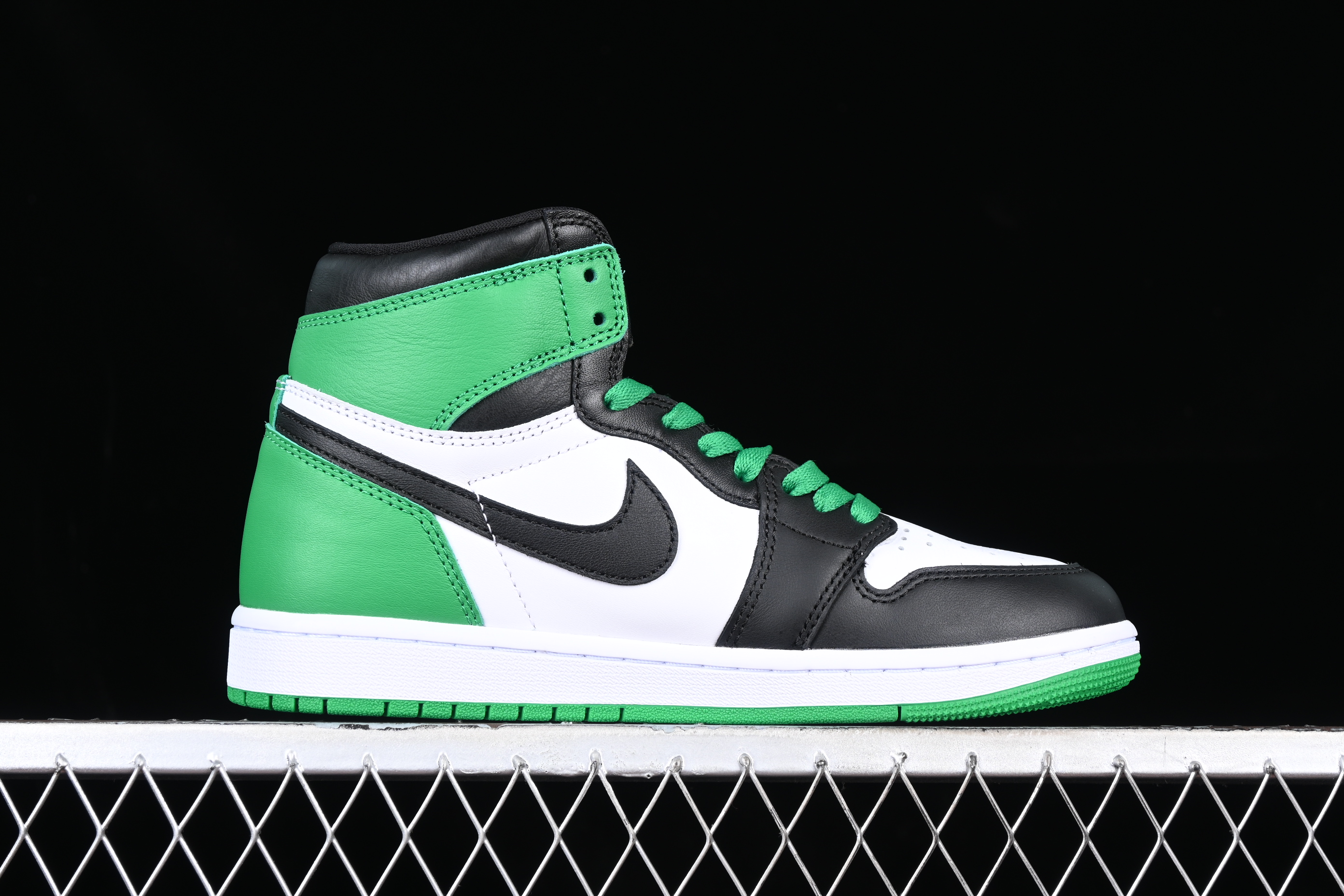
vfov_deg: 18.2
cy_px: 448
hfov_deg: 27.0
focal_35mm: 75
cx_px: 672
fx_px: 2800
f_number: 6.3
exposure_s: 1/60
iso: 160
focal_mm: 50
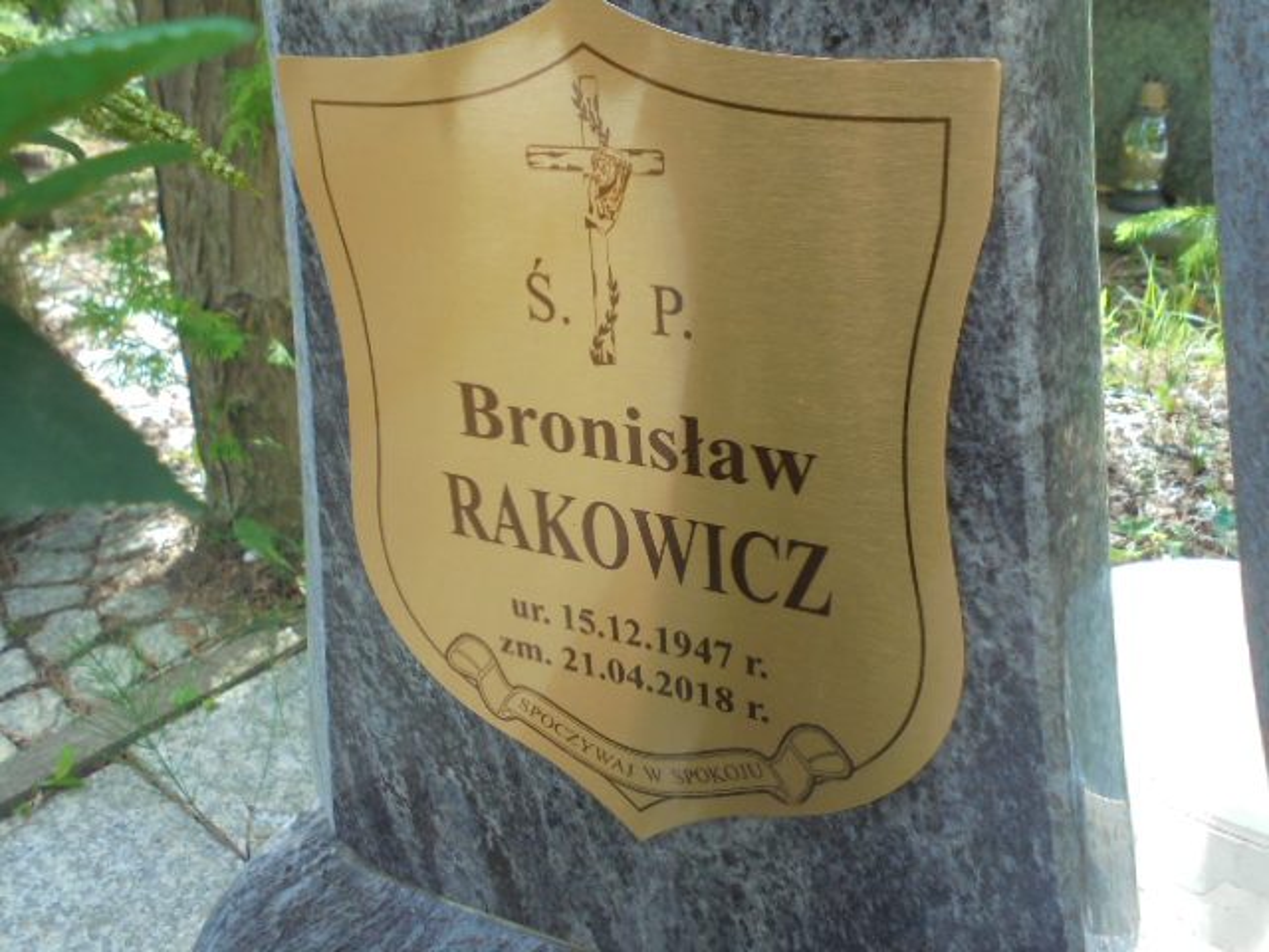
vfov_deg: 41.8
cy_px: 476
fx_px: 1246
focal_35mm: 34
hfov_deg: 54.0
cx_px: 634
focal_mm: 6.1
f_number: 4
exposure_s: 1/125
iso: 100
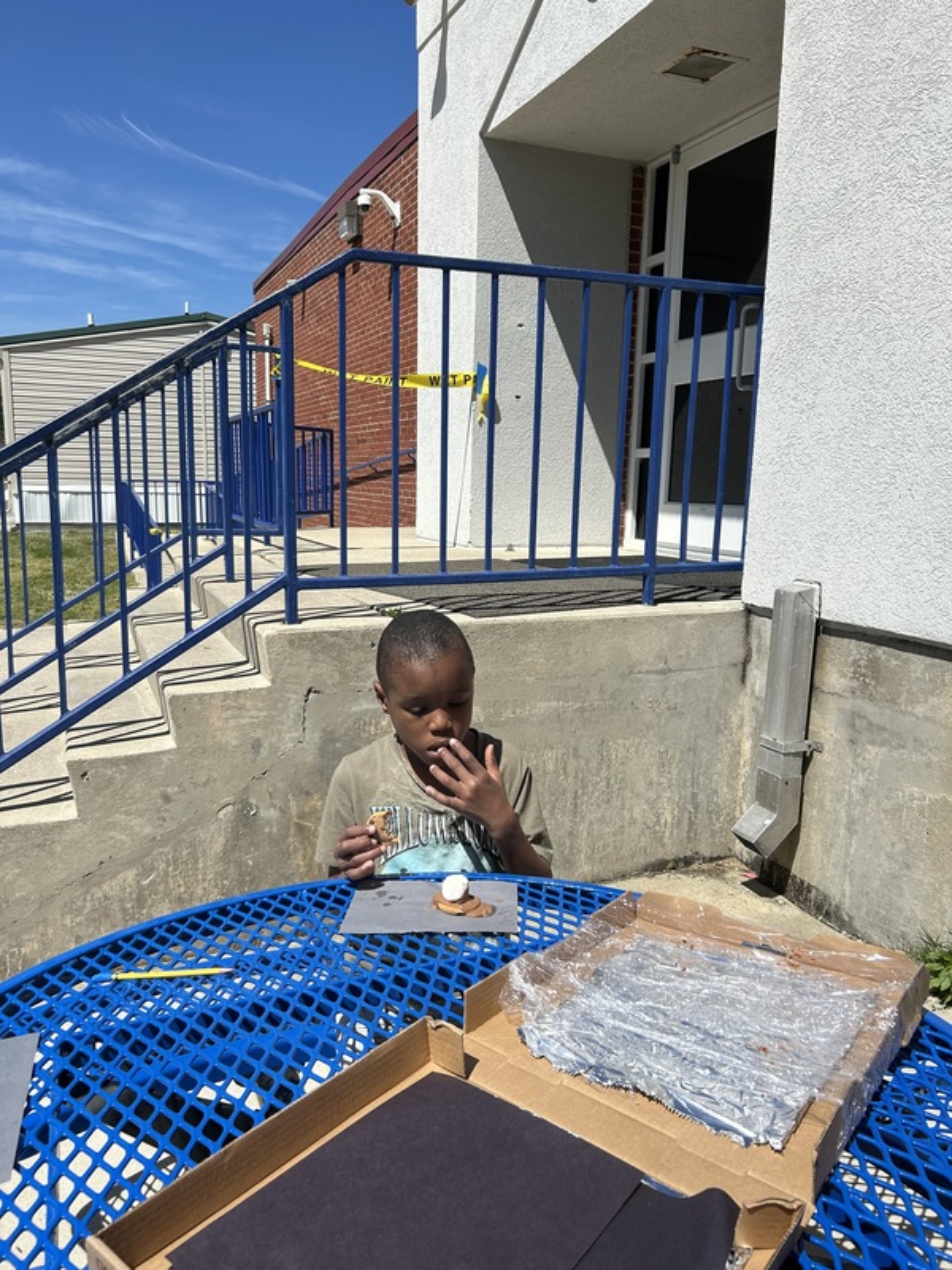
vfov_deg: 67.3
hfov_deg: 53.1
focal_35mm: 26
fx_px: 953
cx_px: 476
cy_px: 635
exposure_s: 1/5587
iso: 50
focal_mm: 5.7
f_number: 1.5
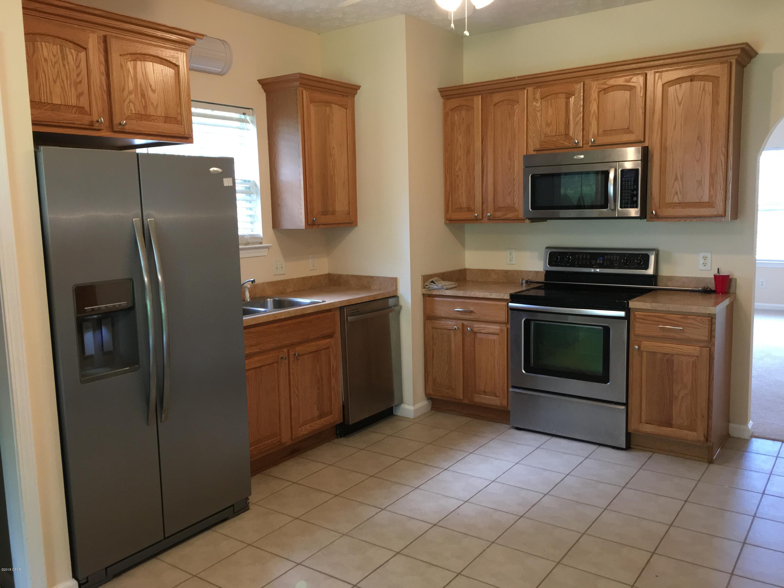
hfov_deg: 61.7
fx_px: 657
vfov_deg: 48.2
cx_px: 392
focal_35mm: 29
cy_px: 294
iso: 80
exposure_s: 1/30
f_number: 2.2
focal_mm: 4.15
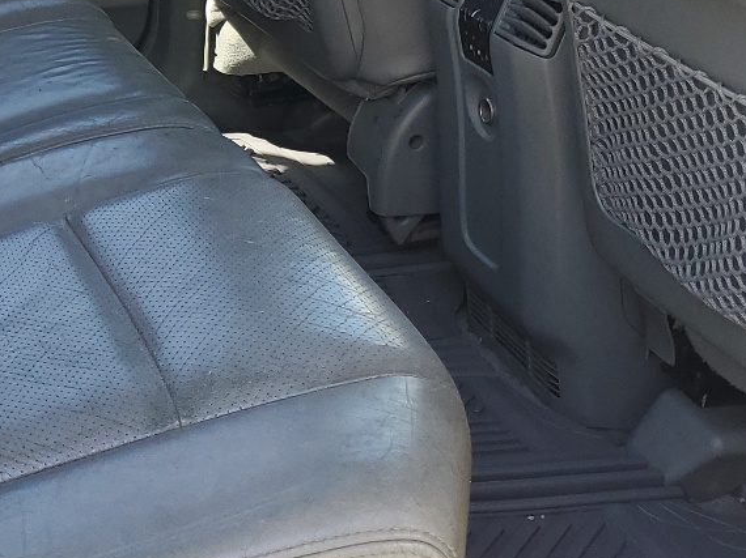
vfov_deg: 19.2
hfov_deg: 25.3
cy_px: -72
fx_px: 1573
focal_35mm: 73
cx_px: -10
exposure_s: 1/154
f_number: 1.5
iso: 50
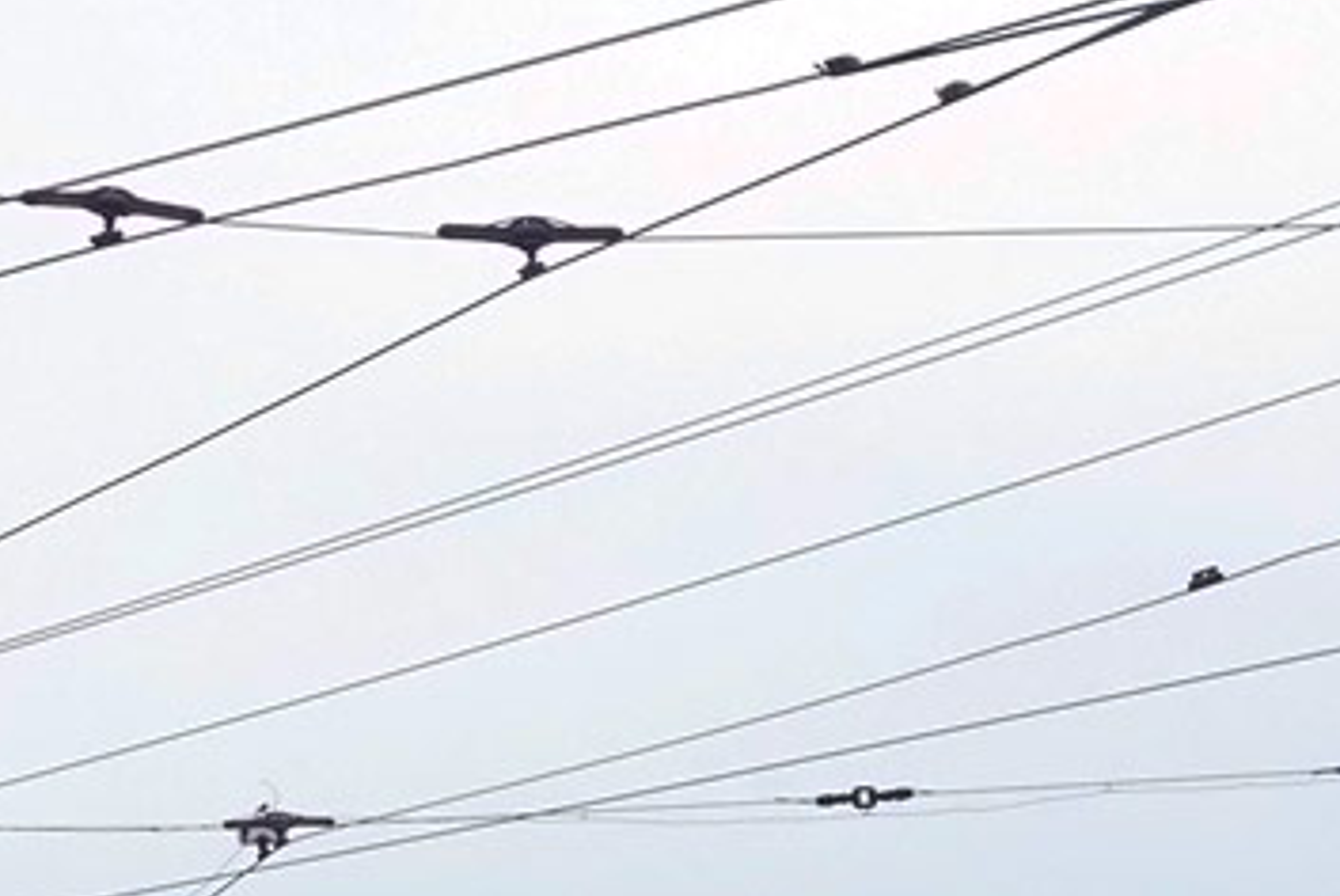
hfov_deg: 11.2
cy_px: 1215
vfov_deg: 7.5
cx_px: -258
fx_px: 6705
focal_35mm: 180
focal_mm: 19.75
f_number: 5.6
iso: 125
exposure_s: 1/640
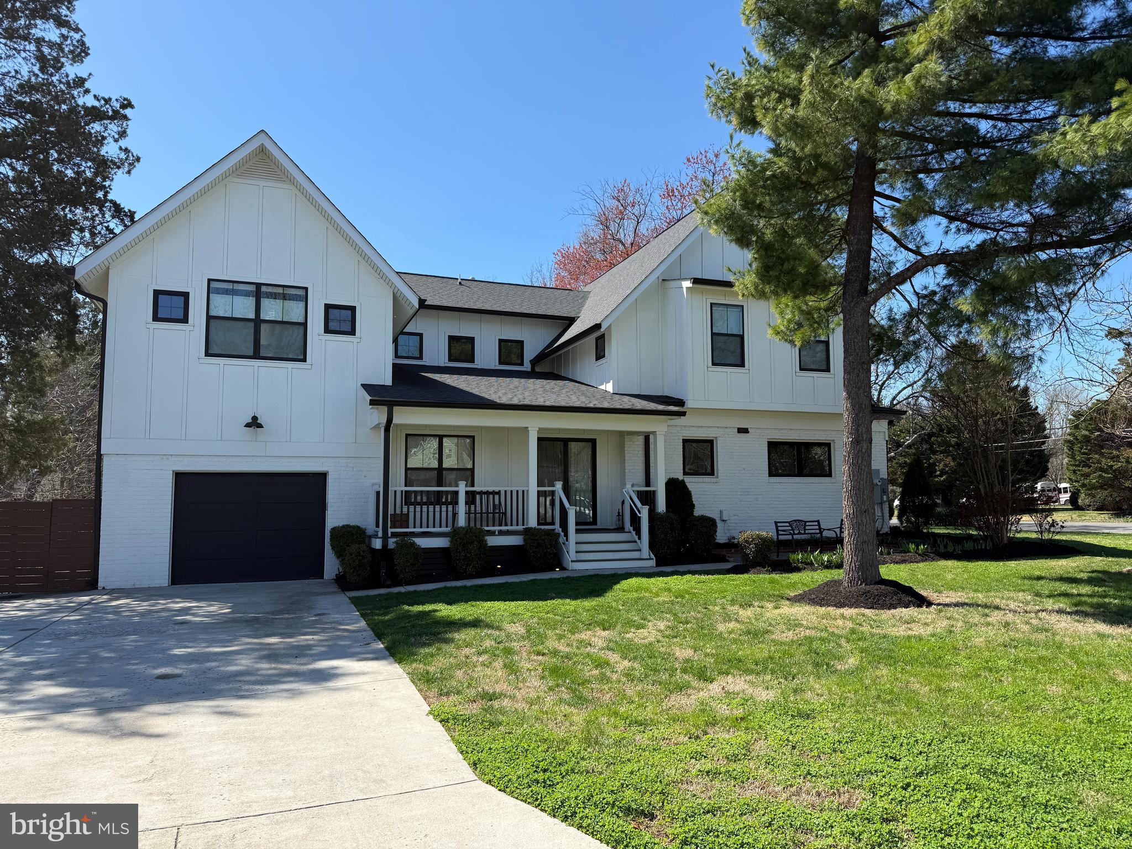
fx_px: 785
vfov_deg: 56.8
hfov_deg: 71.6
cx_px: 566
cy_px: 424
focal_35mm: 24
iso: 80
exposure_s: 1/2907
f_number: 1.78
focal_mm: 6.76
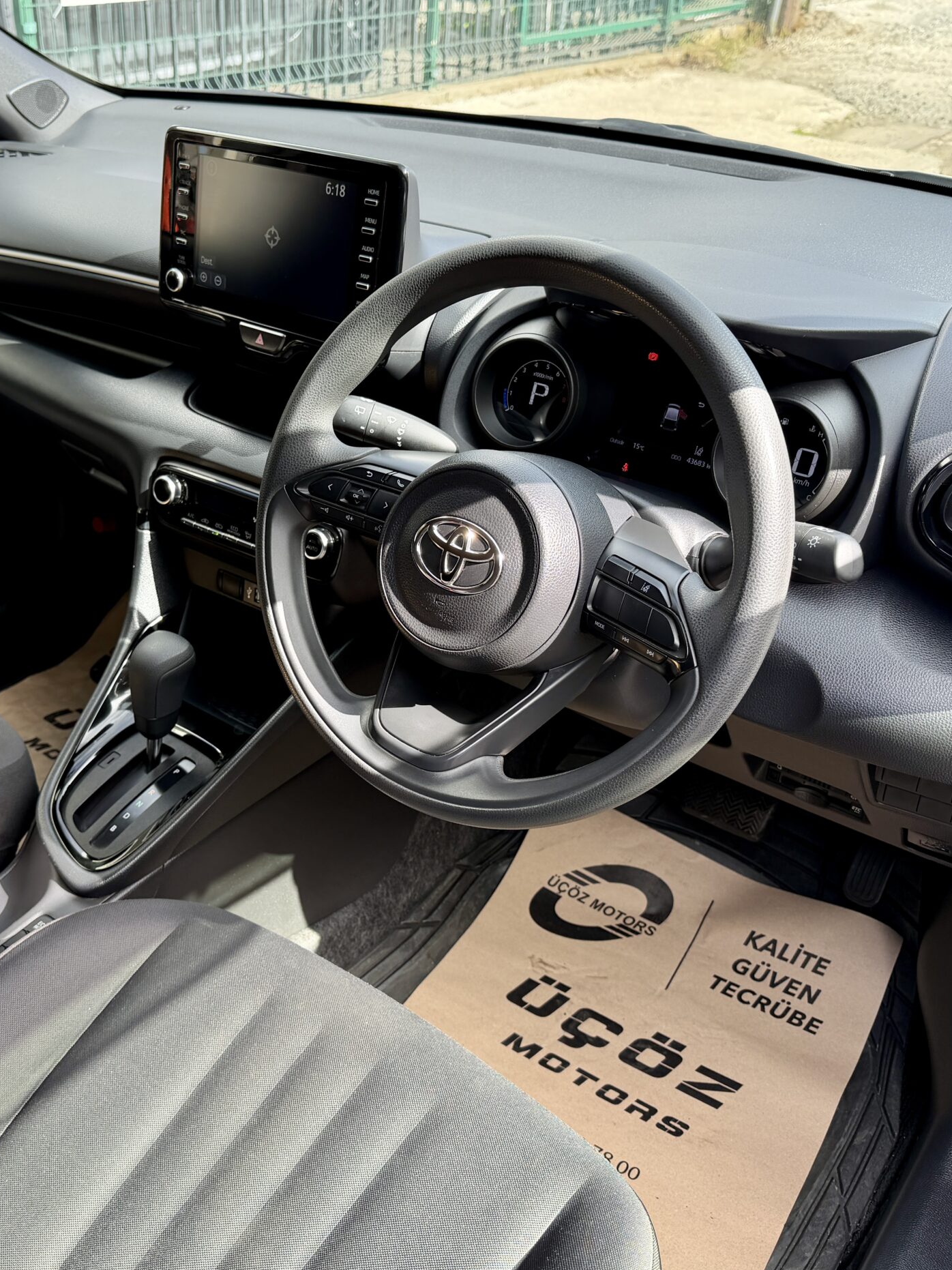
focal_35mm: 33
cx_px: 344
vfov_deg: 55.4
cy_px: 633
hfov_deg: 42.5
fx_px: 1210
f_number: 1.78
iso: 80
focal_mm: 6.76
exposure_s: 1/405
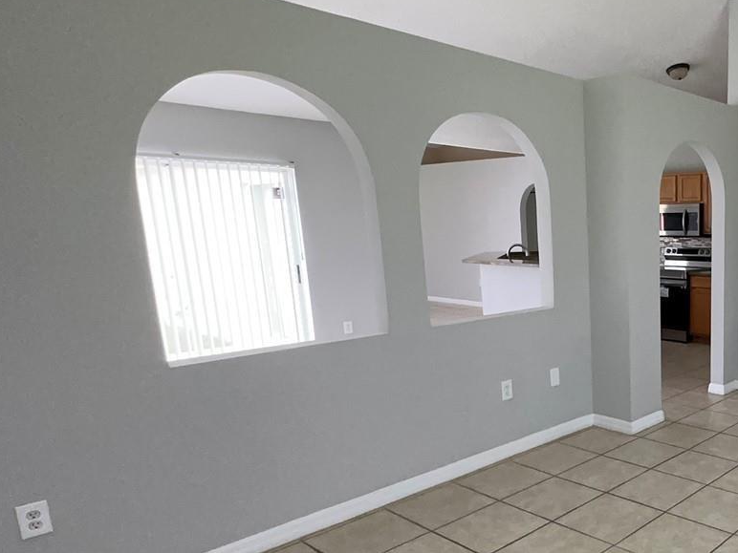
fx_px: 618
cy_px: 348
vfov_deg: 47.8
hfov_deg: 53.0
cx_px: 683
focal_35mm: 29
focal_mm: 2.22
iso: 400
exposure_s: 1/180
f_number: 2.2
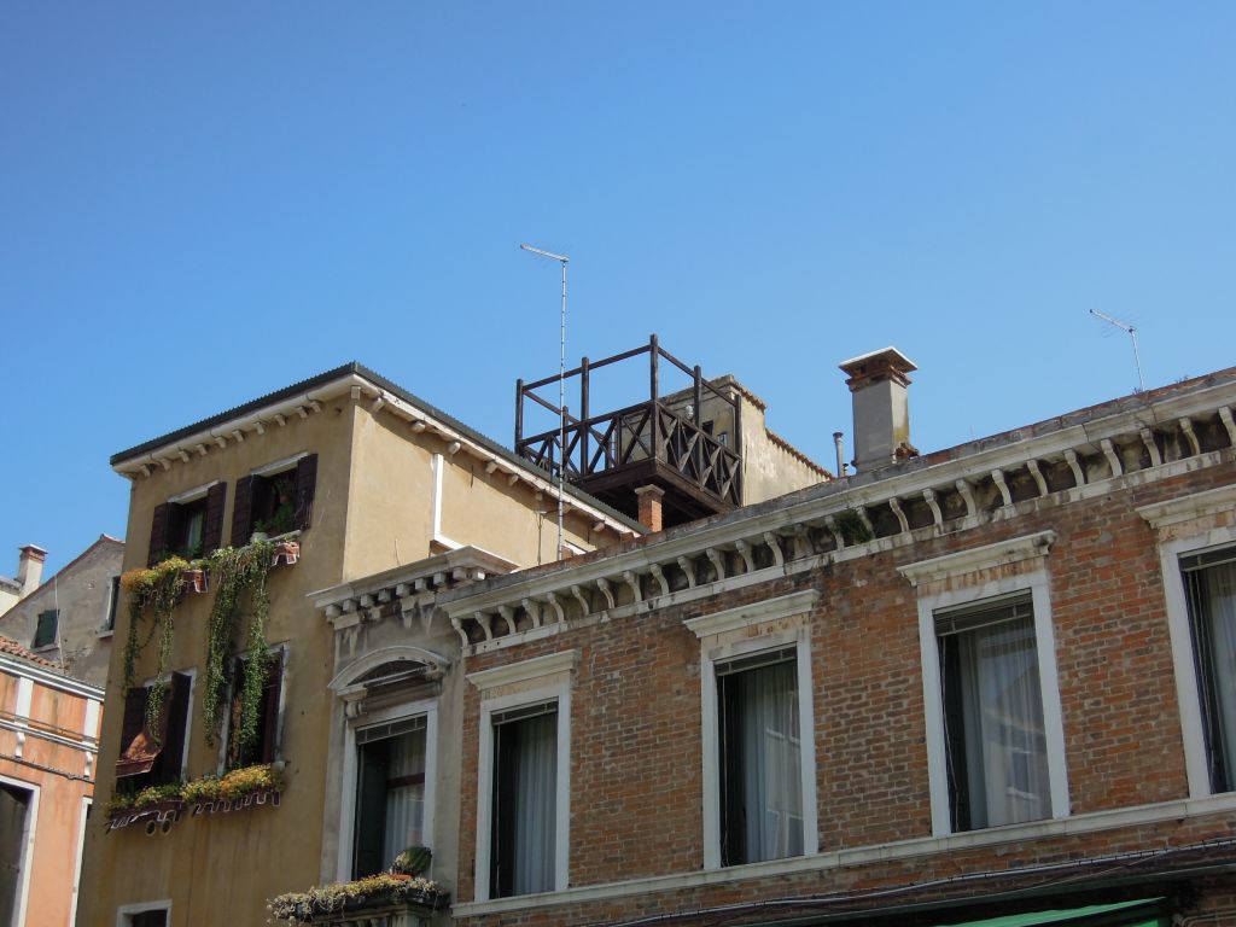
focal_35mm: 50
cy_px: 464
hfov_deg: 38.2
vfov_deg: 29.1
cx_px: 618
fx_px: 1785
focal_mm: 9
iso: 160
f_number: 3.7
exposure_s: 1/1600
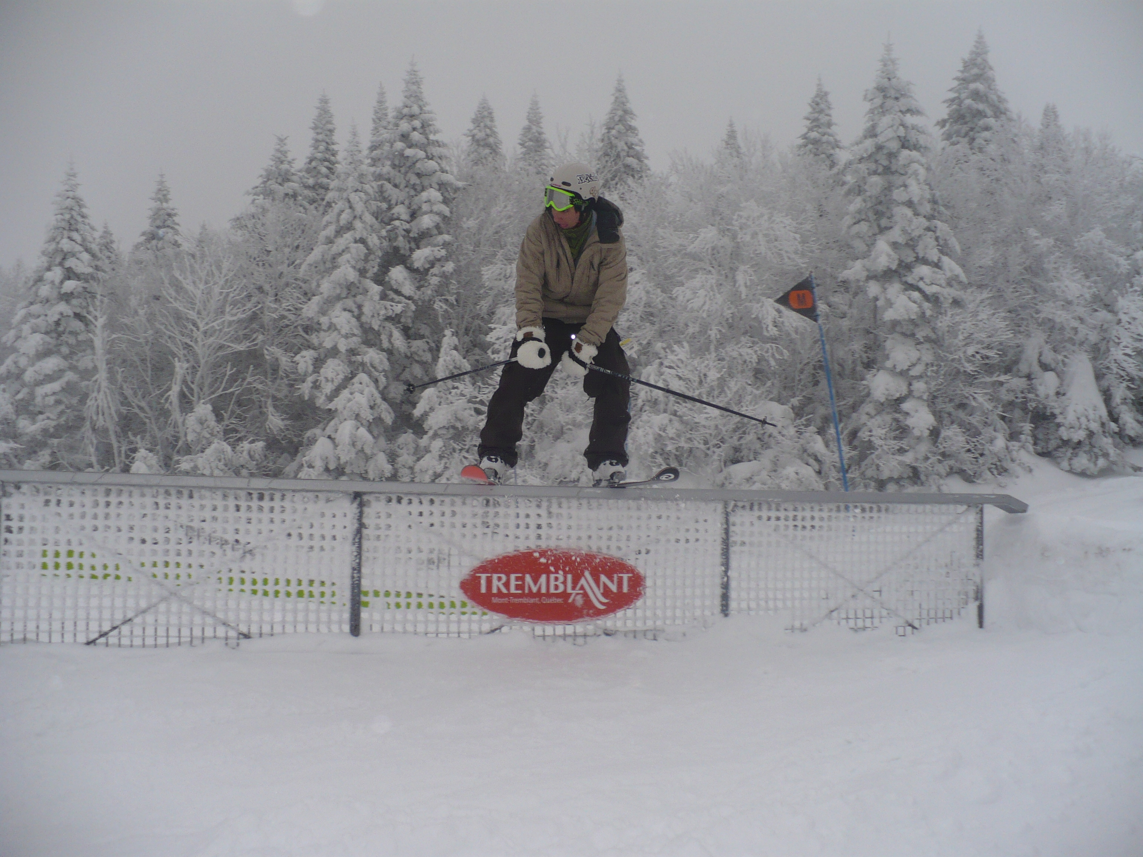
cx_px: 572
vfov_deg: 38.7
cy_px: 428
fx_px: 1222
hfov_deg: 50.1
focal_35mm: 37
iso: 100
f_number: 2.8
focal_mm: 6.1
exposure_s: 1/250
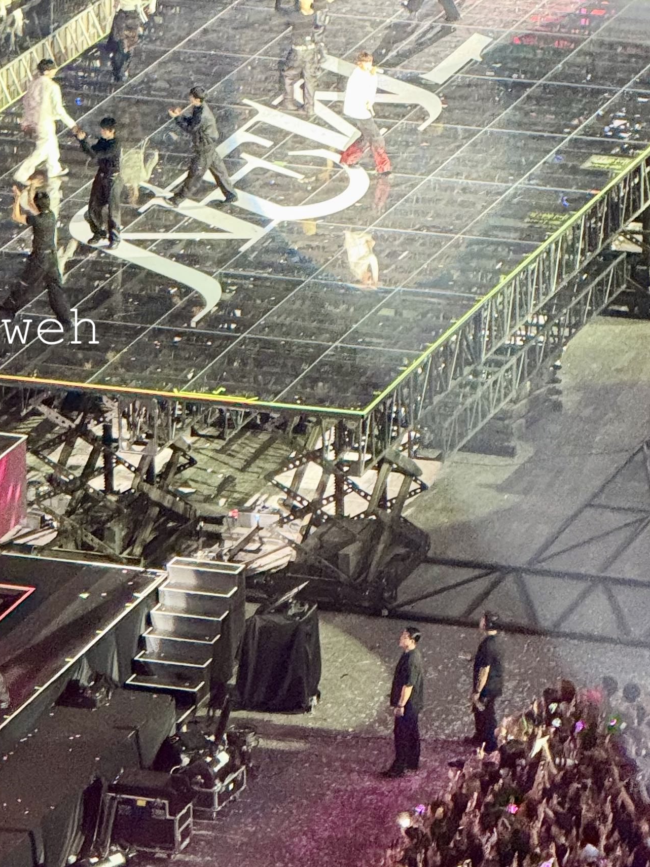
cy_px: 324
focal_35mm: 283
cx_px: 160
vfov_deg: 7.0
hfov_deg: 5.2
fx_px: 7087
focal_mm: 15.66
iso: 640
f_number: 2.8
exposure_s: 1/35
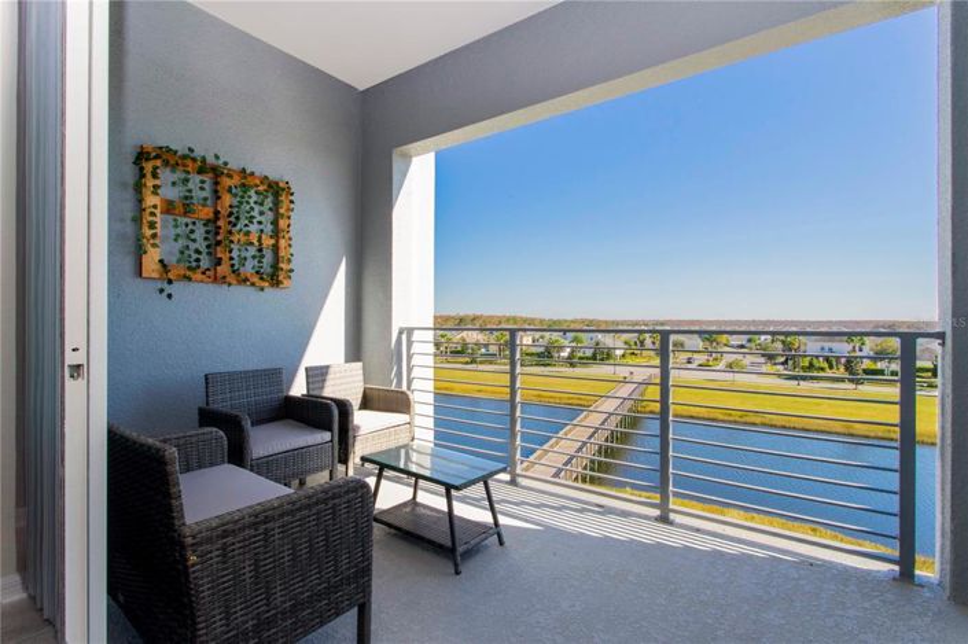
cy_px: 322
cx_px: 484
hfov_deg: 93.3
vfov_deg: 70.4
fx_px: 457
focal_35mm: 17
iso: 800
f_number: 20
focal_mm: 17
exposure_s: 1/100
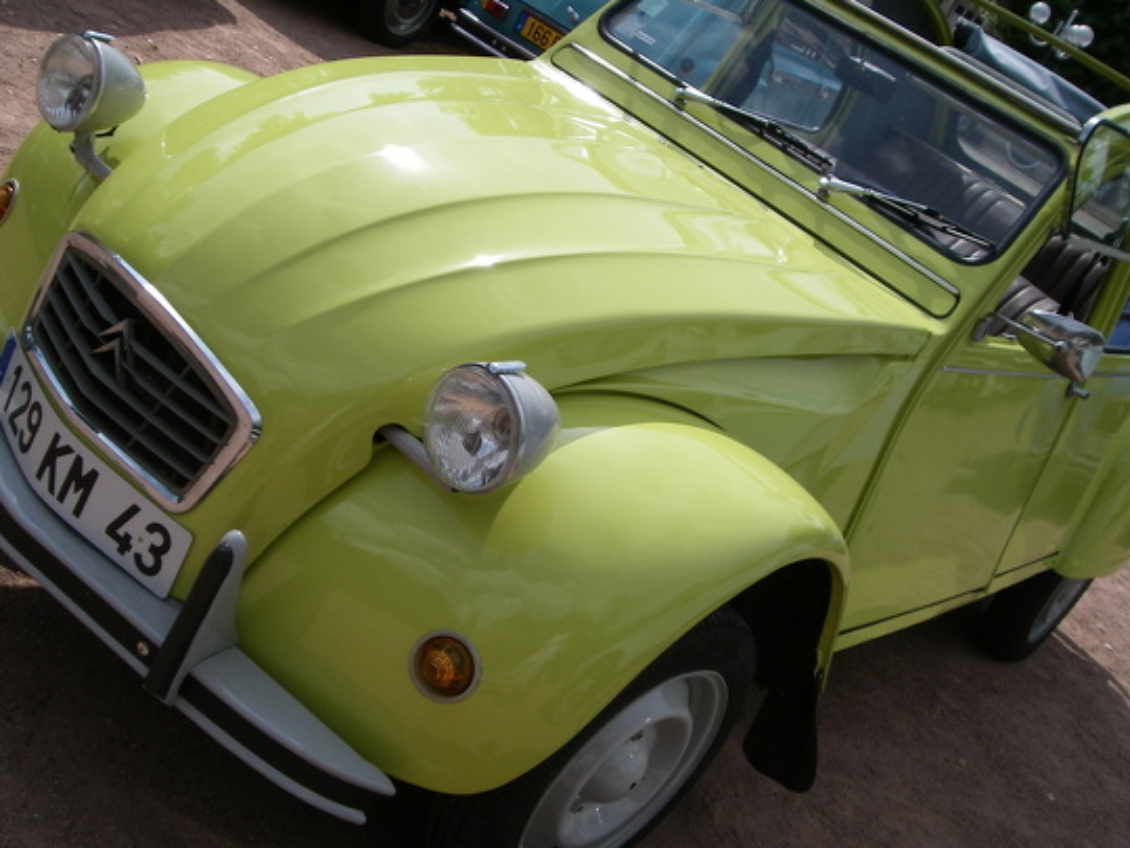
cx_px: 569
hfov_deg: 42.1
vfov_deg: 32.2
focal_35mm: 45
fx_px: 1469
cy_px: 387
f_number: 4.3
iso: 64
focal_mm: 6.2
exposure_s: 1/640
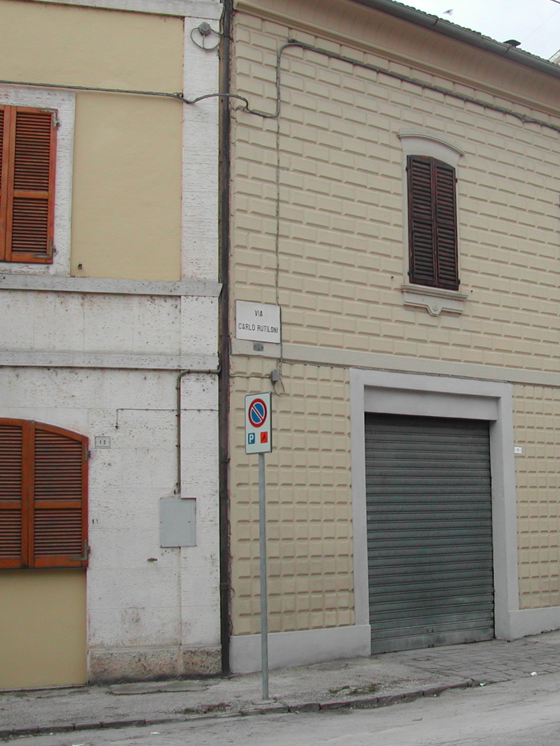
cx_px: 423
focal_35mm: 55
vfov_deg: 34.9
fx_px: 1187
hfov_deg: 26.2
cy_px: 344
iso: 100
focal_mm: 8
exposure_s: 1/87.1
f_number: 7.6
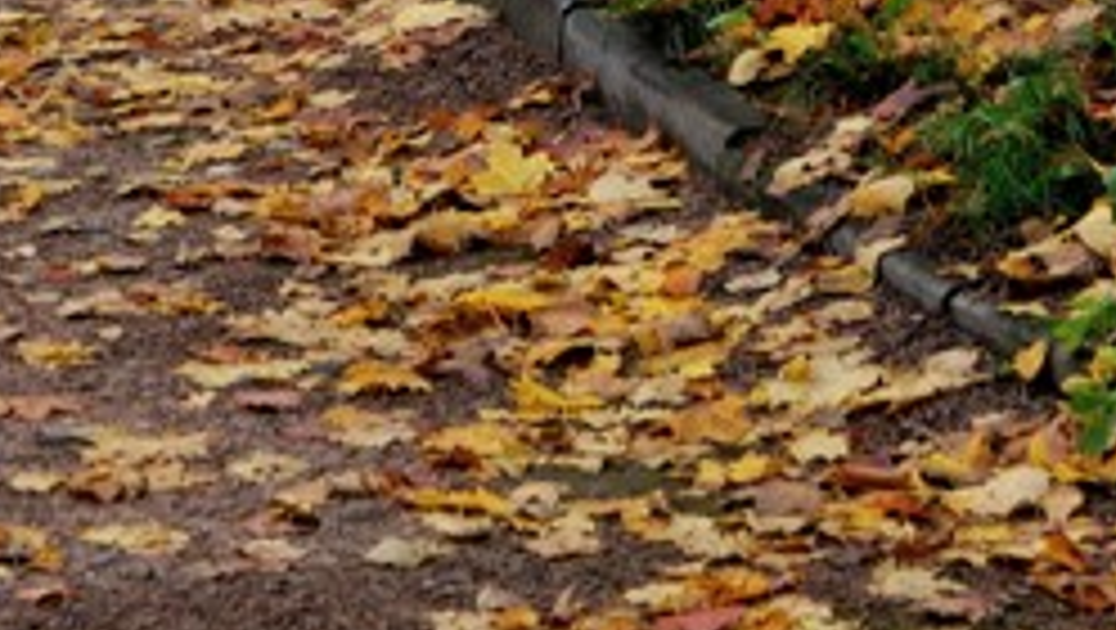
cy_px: -506
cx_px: 176
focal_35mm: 216
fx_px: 6397
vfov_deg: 5.5
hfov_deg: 9.9
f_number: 8
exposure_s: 1/200
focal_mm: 38
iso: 250
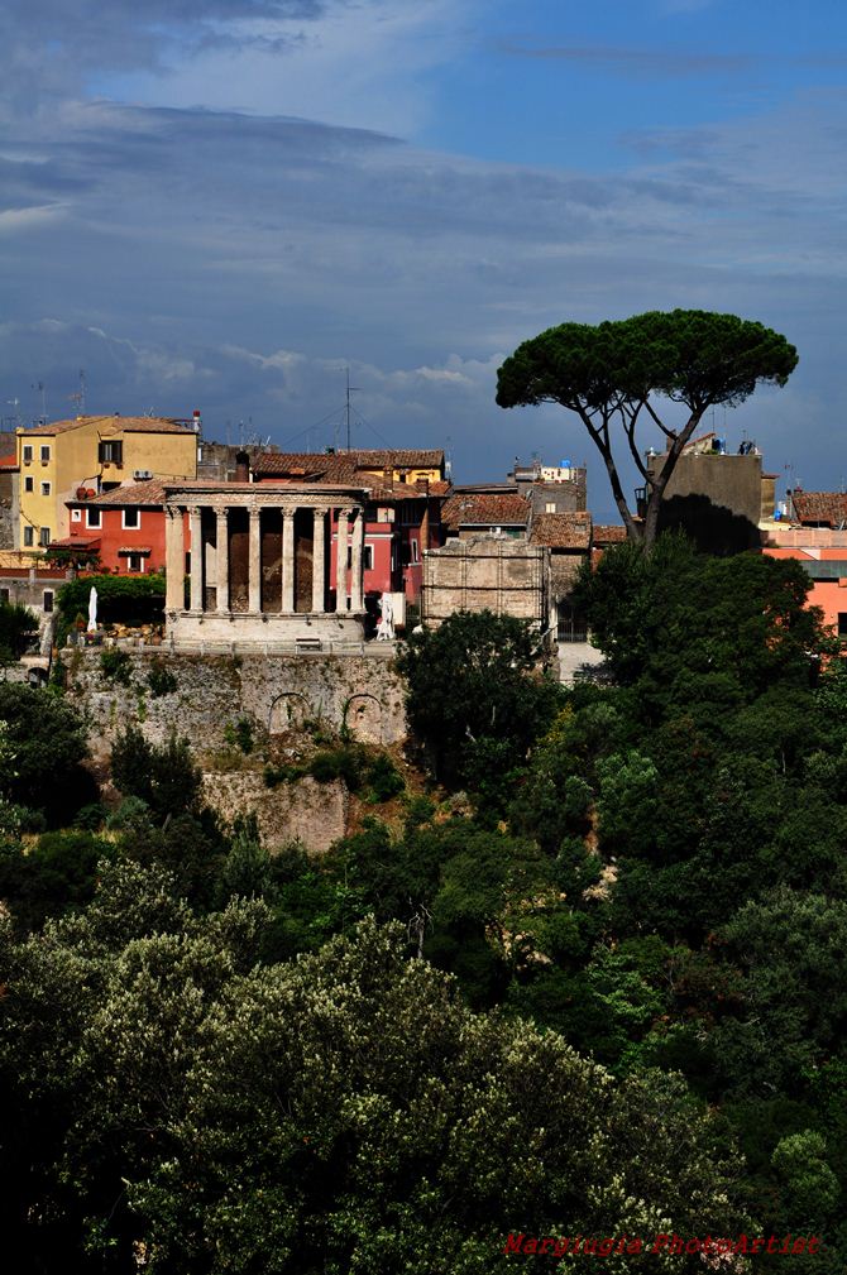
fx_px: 3716
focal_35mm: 105
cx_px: 424
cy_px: 638
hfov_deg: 13.0
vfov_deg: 19.5
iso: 320
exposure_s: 1/640
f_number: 13
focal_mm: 70
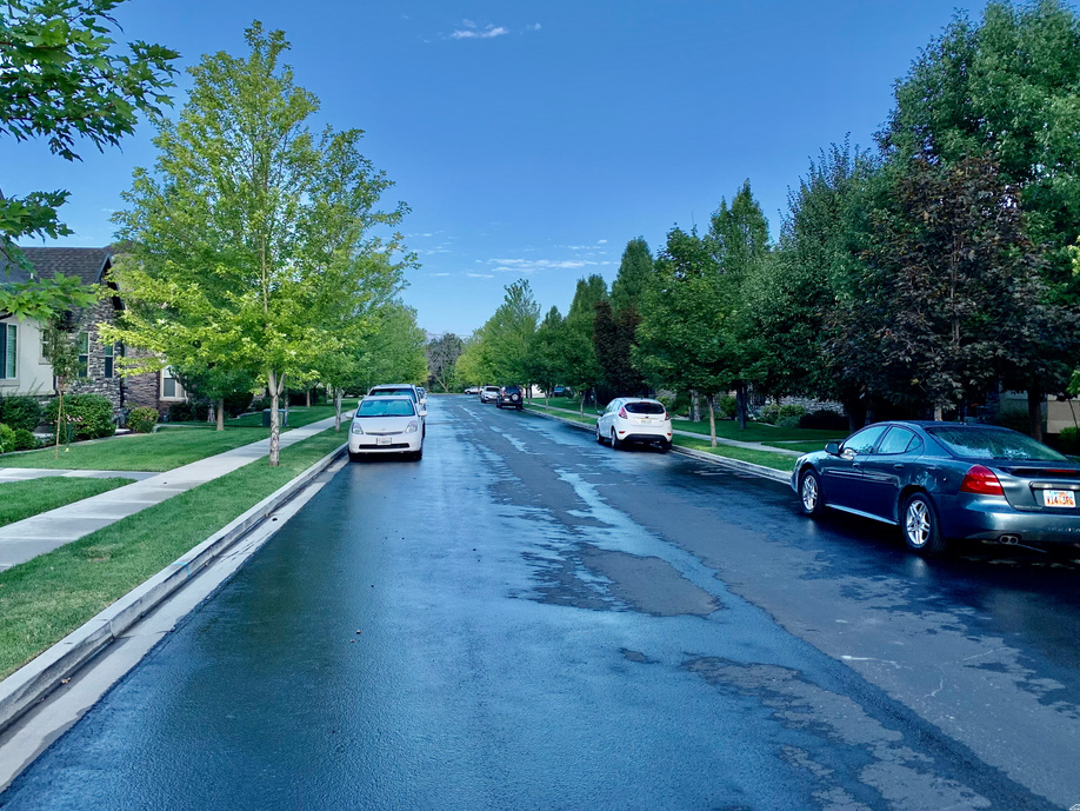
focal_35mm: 29
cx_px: 486
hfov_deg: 61.5
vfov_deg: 48.2
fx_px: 905
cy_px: 370
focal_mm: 4.25
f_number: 1.8
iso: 25
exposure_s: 1/856
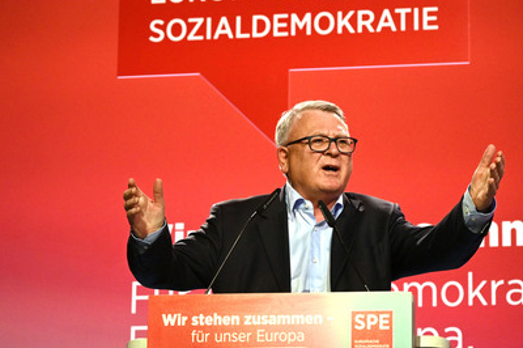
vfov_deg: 11.0
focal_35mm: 124
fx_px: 1800
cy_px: 169
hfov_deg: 16.5
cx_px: 250
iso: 6400
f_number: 5.6
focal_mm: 110
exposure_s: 1/320
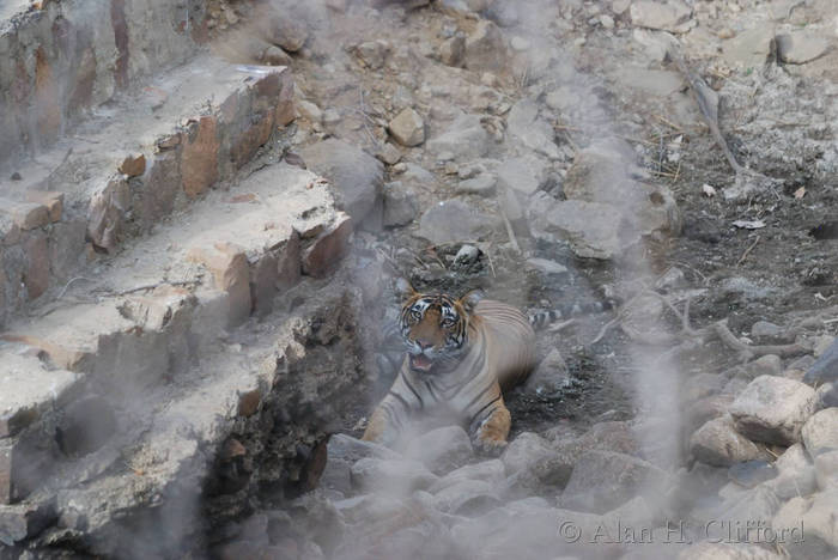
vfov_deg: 2.6
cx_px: 419
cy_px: 280
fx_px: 12580
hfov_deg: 3.8
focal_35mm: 540
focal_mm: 360
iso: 720
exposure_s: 1/400
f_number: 5.6
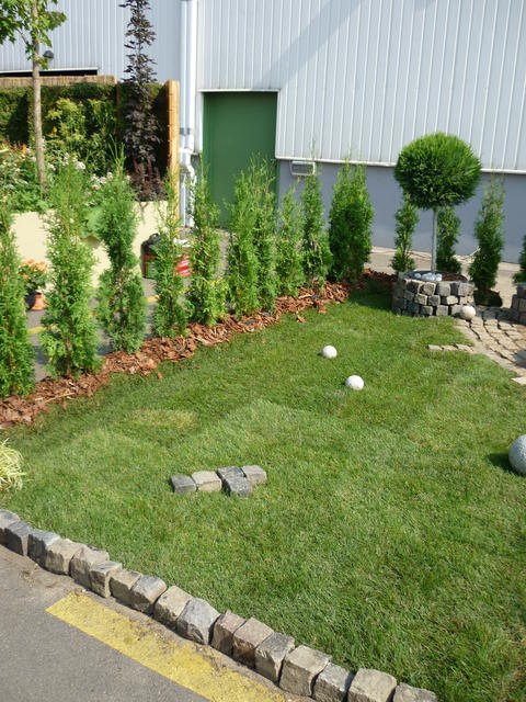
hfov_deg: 42.9
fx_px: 669
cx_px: 263
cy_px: 351
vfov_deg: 55.4
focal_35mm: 33
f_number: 2.8
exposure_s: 1/800
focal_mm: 5.5
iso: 80
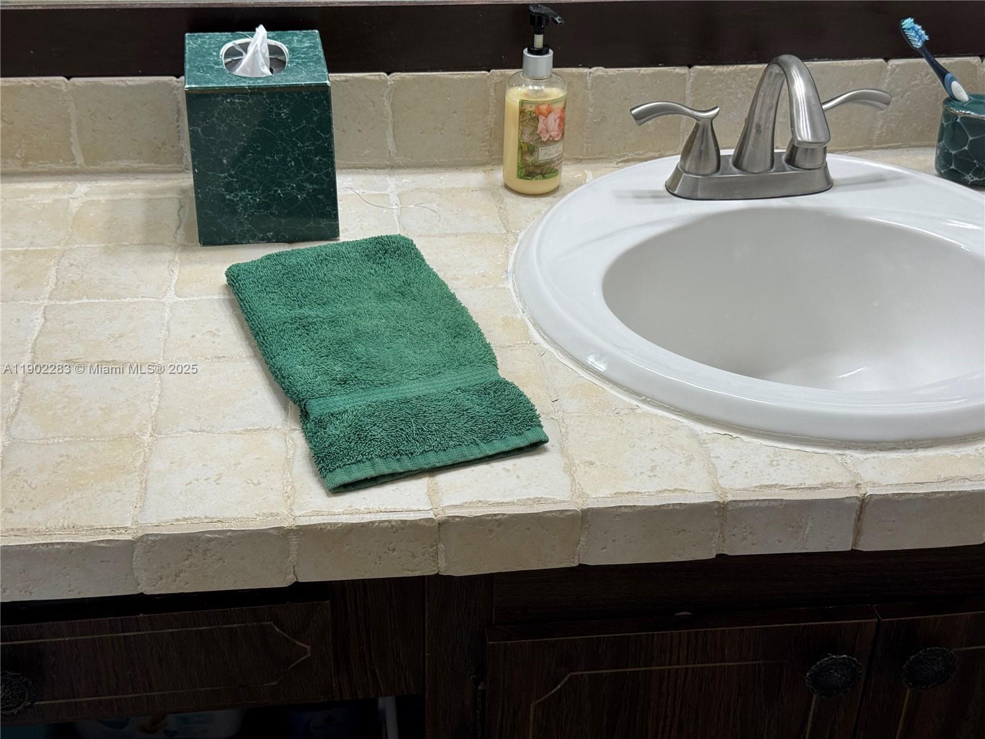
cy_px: 370
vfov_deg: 30.3
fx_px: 1366
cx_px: 492
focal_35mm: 48
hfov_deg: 39.7
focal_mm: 6.76
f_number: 1.78
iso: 64
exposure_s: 1/120
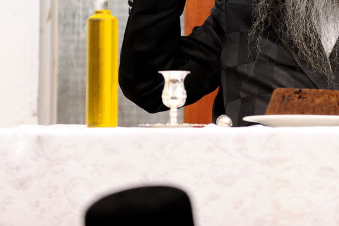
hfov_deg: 4.2
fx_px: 4572
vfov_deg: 2.8
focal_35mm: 486
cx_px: 319
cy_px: -46
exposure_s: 1/200
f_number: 3.2
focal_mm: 200
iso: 1600
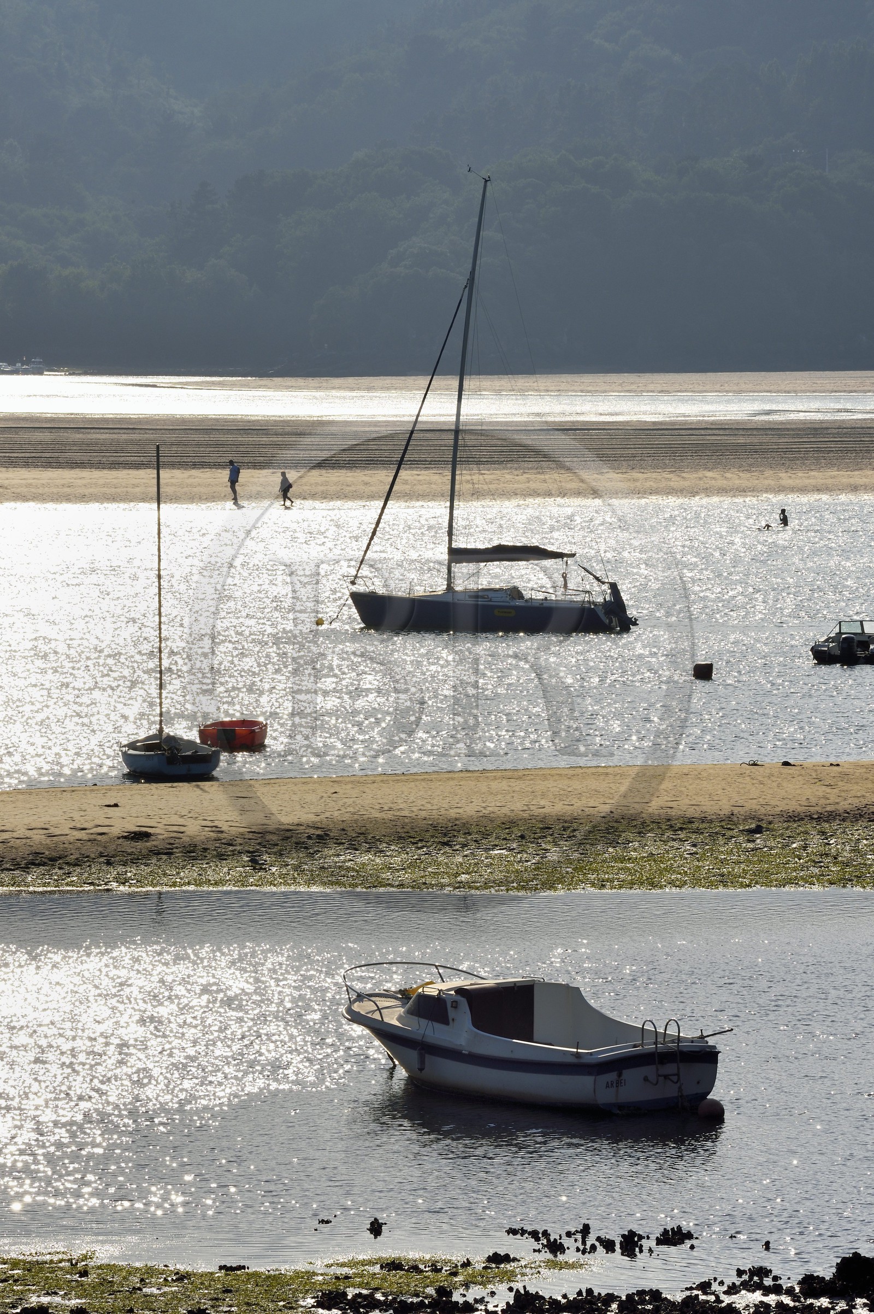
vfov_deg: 11.1
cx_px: 437
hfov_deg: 7.4
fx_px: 6744
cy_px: 657
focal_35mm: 185
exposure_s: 1/320
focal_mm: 185
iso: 400
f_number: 22
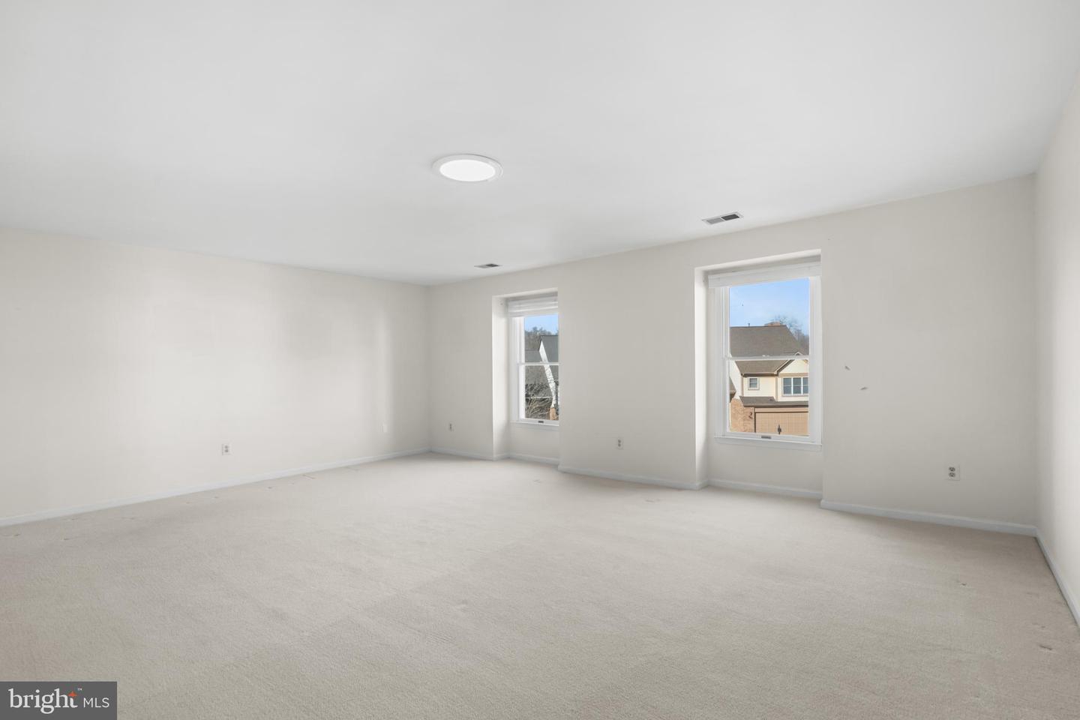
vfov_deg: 73.7
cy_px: 360
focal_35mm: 16
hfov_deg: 96.7
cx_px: 540
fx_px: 480
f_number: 8
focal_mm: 16
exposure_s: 1/4
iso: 400
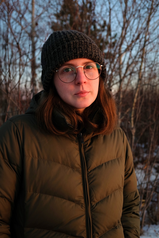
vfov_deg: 53.1
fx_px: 238
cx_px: 80
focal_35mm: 36
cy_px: 119
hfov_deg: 36.9
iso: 200
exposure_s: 1/180
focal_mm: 24.3
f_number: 3.2
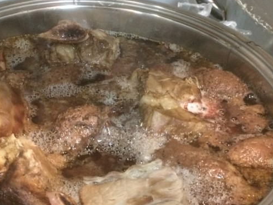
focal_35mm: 60
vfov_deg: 24.2
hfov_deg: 32.1
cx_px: 104
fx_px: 473
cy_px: 151
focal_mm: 4.15
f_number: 2.2
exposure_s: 1/17
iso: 320
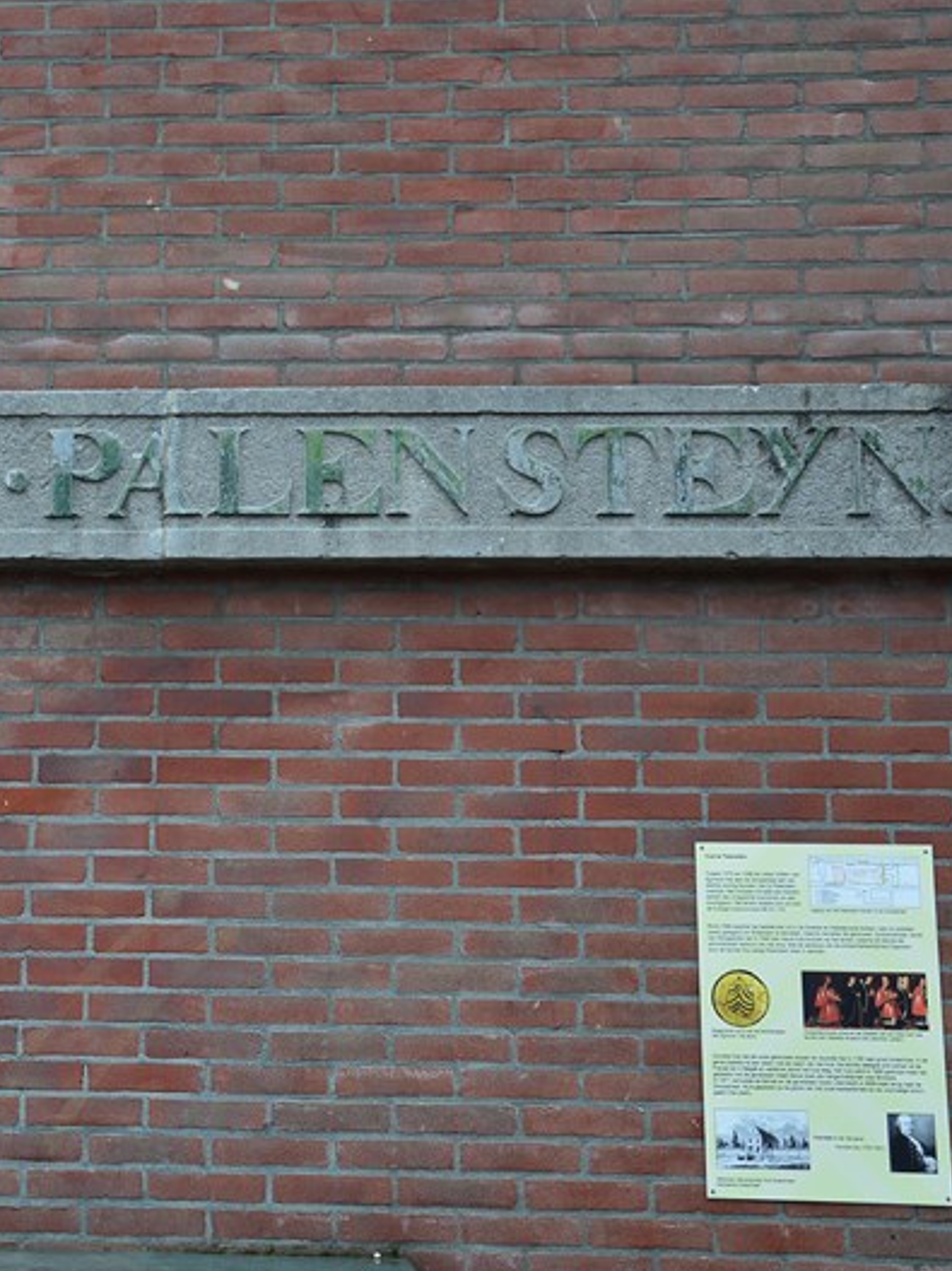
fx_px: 2008
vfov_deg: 35.1
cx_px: 130
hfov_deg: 26.0
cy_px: 639
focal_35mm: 55
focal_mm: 25
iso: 400
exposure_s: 1/640
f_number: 4
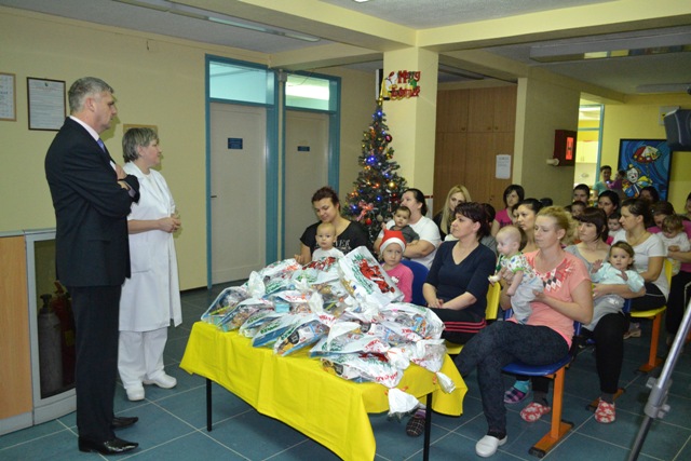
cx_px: 346
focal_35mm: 30
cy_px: 230
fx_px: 576
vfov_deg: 43.6
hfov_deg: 61.9
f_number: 3.8
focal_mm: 20
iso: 2800
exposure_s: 1/60
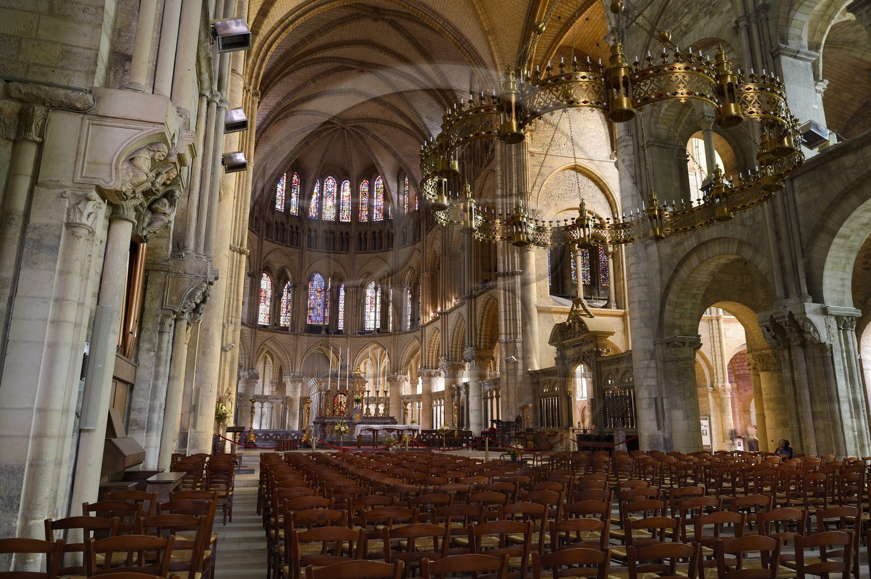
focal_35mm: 24
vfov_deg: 53.1
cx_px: 436
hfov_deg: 73.8
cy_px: 290
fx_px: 580
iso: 800
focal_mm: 24
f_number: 6.3
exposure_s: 1
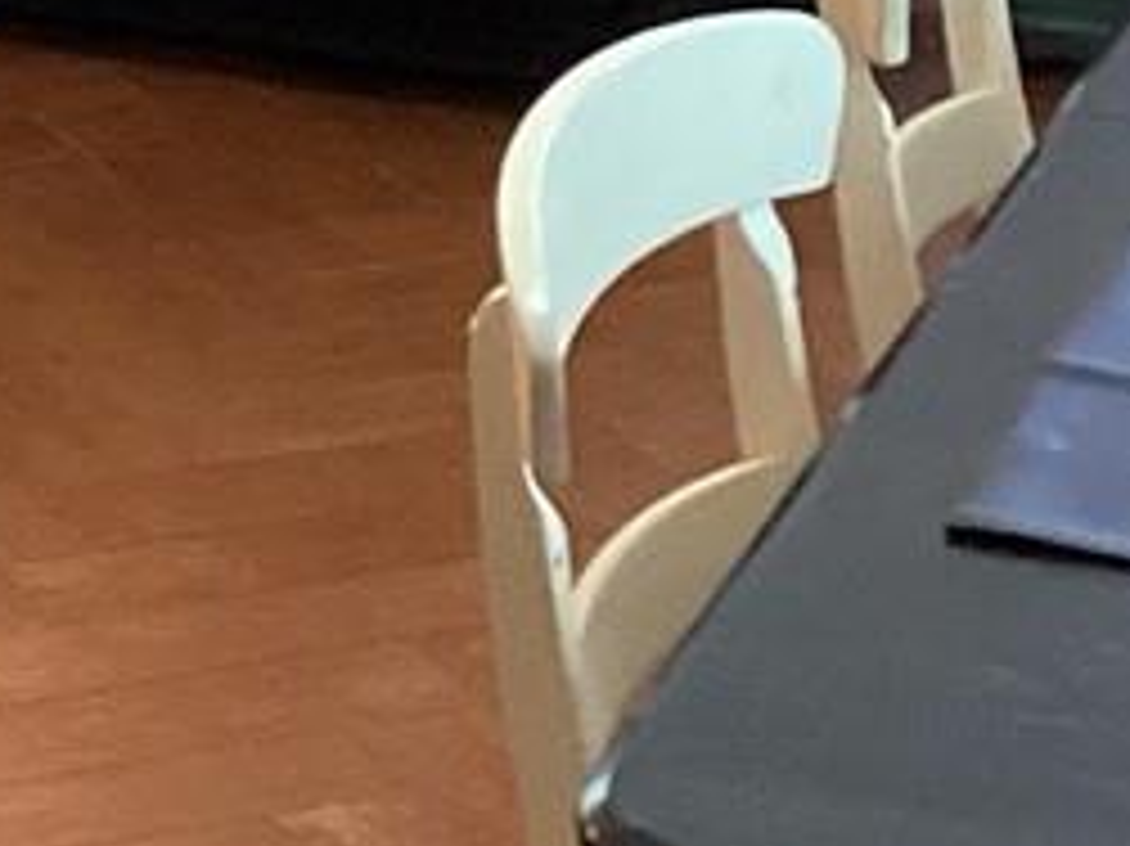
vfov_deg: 7.3
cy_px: -630
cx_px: -63
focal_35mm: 198
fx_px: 6460
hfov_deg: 9.9
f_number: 2.4
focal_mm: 3.3
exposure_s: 1/50
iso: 250
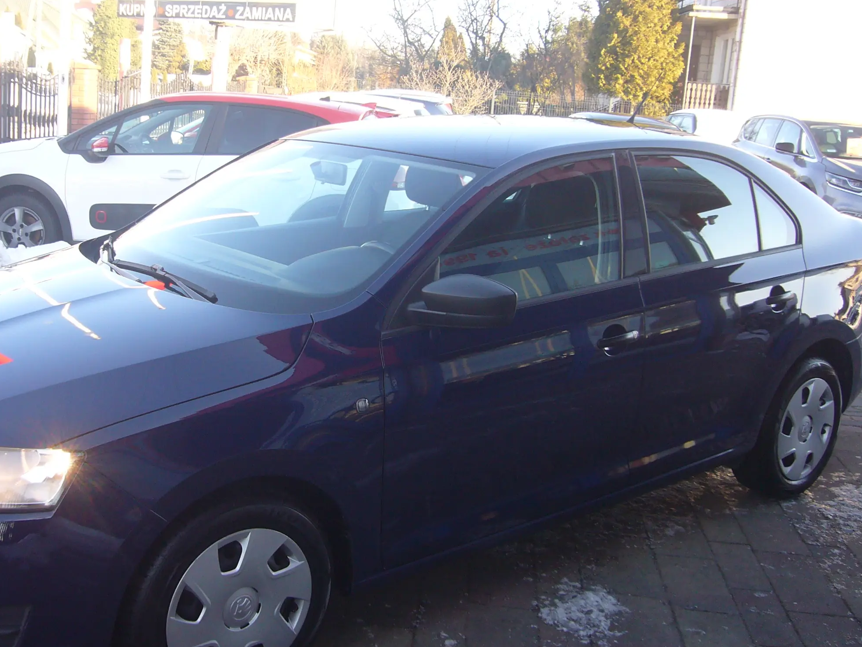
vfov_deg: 35.9
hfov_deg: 46.4
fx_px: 996
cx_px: 324
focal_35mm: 40
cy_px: 307
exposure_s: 1/100
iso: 80
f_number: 2.8
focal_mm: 4.6
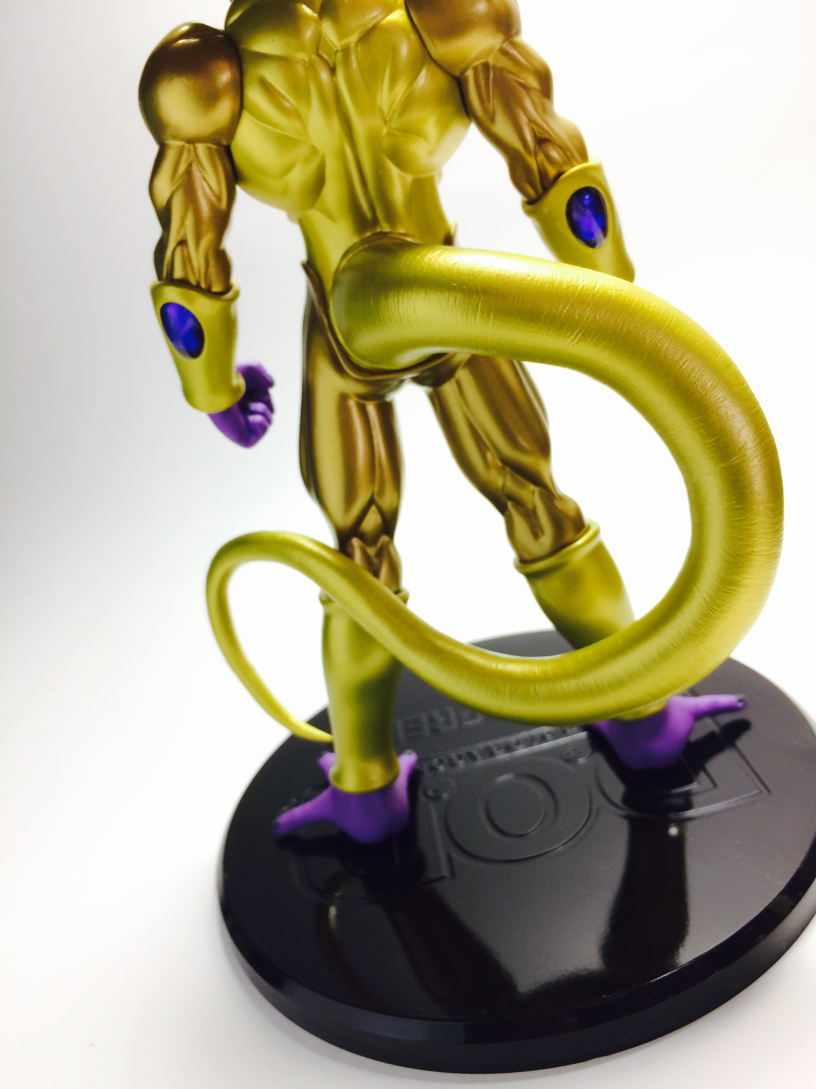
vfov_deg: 61.7
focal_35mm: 29
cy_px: 544
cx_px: 408
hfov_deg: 48.2
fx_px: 911
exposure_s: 1/40
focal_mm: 4.15
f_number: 2.2
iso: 32
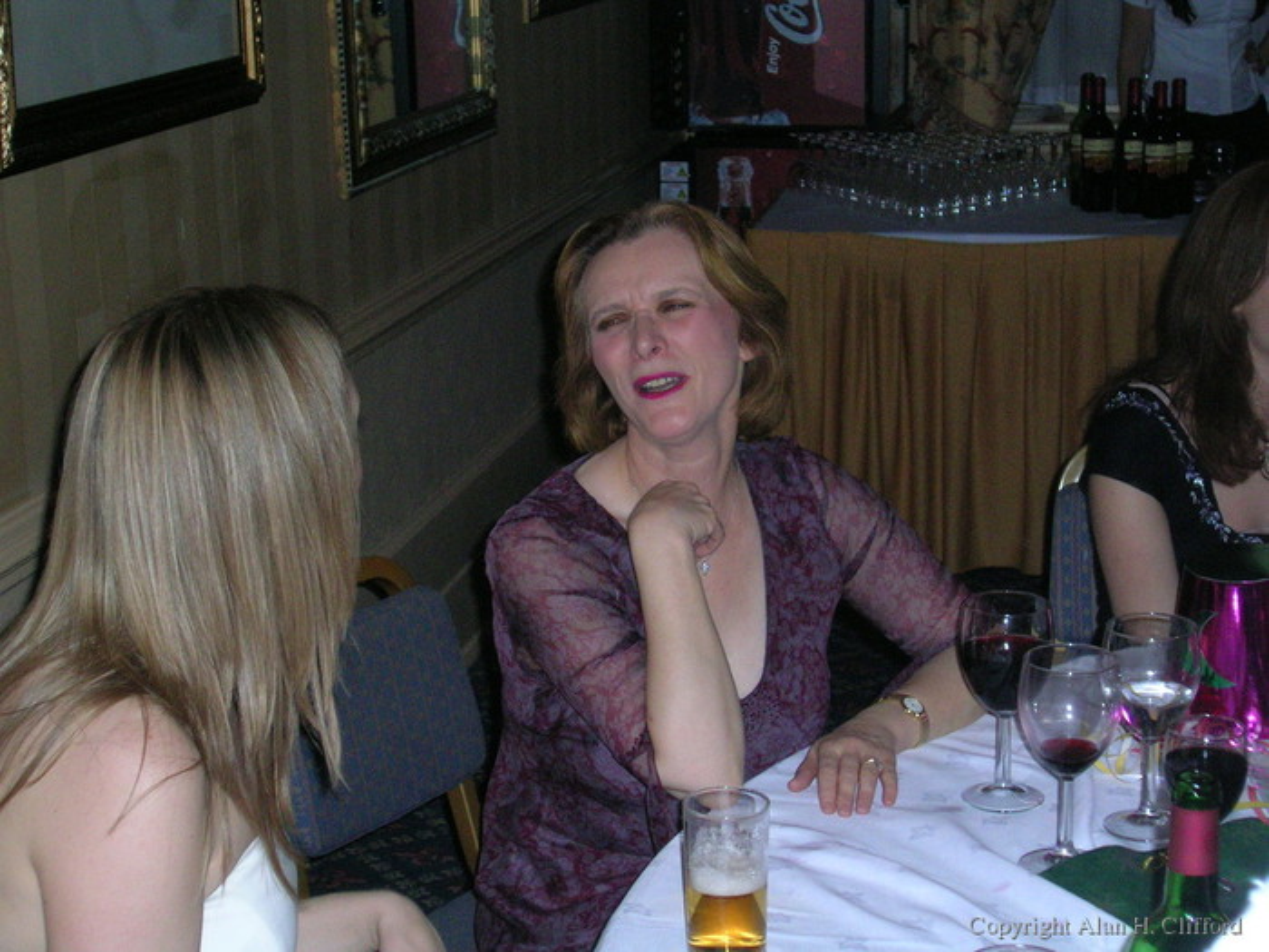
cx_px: 634
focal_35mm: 73
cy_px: 476
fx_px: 2676
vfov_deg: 20.2
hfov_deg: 26.7
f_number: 3.8
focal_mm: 11.1
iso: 200
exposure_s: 1/60
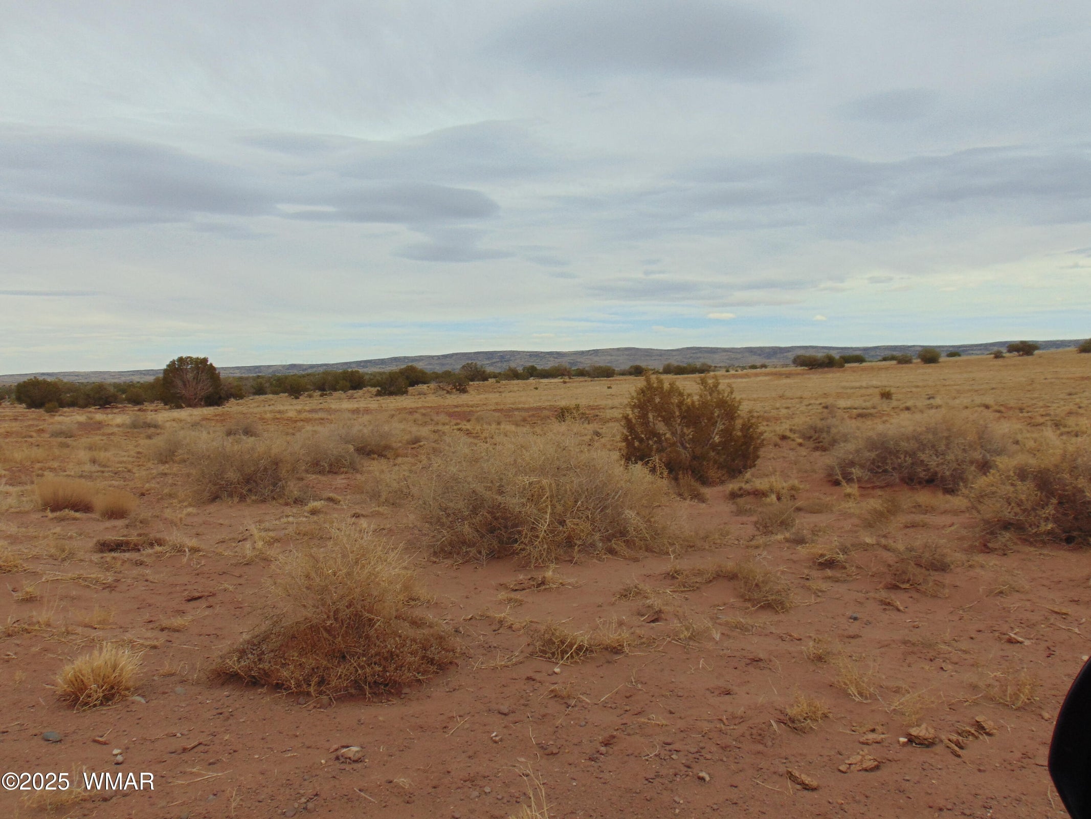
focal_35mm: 30
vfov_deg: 46.8
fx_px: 946
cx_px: 546
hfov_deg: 60.0
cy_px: 410
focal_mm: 5.4
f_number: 8
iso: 80
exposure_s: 1/200
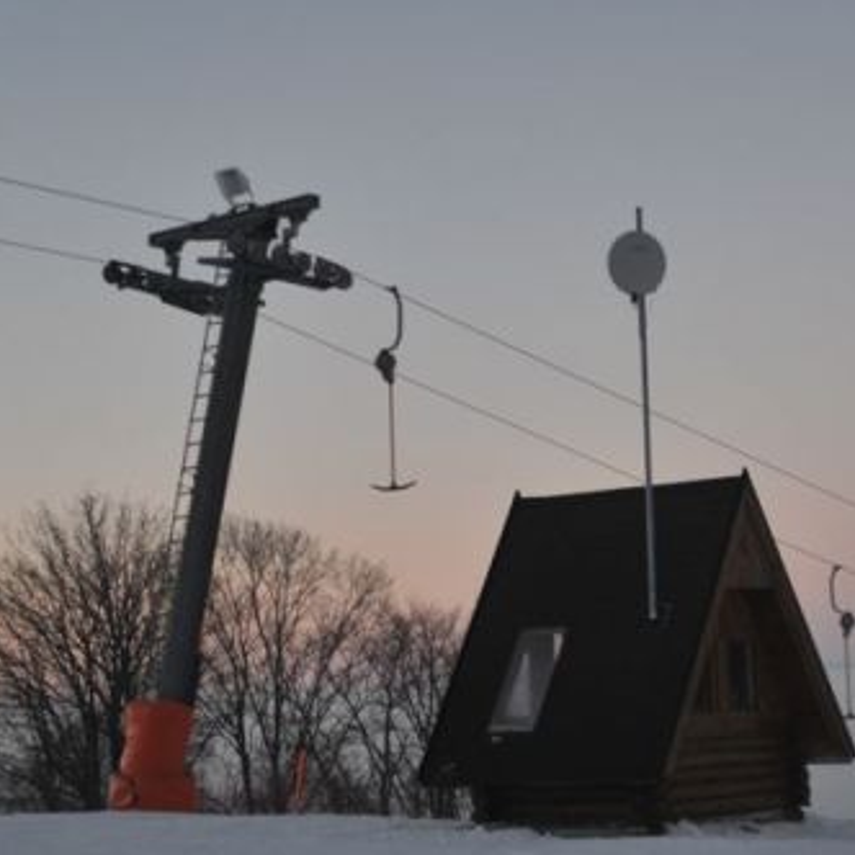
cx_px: 677
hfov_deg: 20.0
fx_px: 2403
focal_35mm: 86
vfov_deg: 20.2
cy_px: 411
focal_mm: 28
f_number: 3.8
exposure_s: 1/160
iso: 320
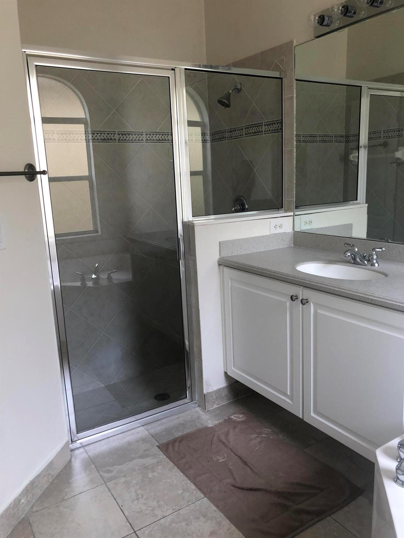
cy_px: 269
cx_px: 202
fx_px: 436
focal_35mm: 28
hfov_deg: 49.7
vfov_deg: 63.4
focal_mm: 3.99
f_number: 1.8
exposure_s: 1/40
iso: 25
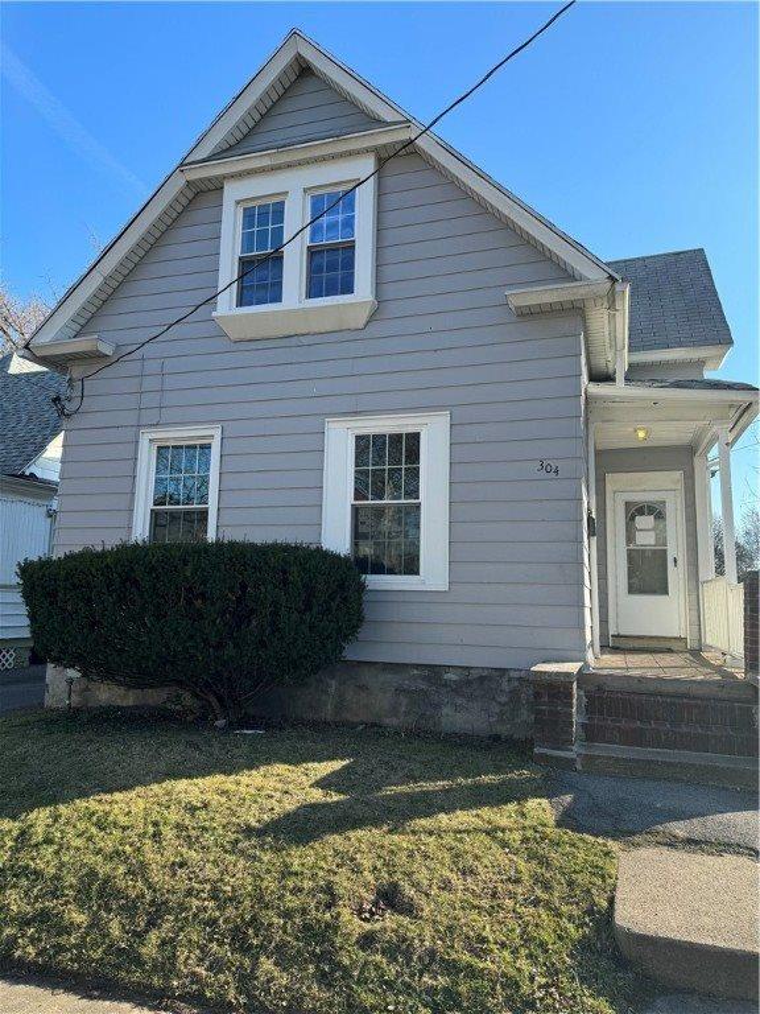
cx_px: 380
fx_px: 703
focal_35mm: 24
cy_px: 507
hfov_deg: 56.8
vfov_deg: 71.6
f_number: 1.78
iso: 80
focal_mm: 6.86
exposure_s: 1/1311
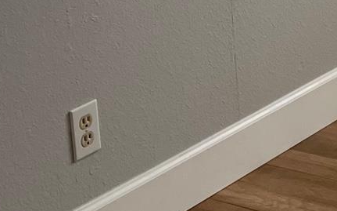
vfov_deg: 9.0
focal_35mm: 129
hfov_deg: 15.0
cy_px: -329
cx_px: 504
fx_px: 1184
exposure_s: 1/121
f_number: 1.6
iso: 100
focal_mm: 4.2
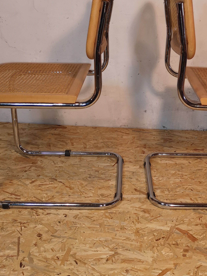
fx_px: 391
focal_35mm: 49
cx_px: 139
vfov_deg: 38.8
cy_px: 120
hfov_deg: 29.5
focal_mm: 3.95
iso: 160
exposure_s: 1/33.3
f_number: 1.8
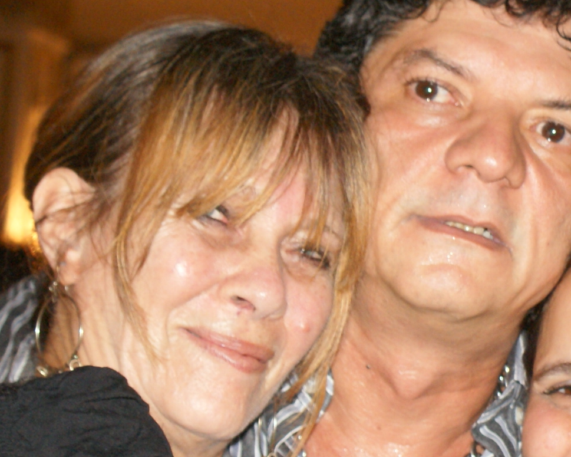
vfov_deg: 10.5
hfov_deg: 13.1
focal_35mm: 147
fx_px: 2491
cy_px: 348
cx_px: 393
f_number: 5.6
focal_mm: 35
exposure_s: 1/60
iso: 800
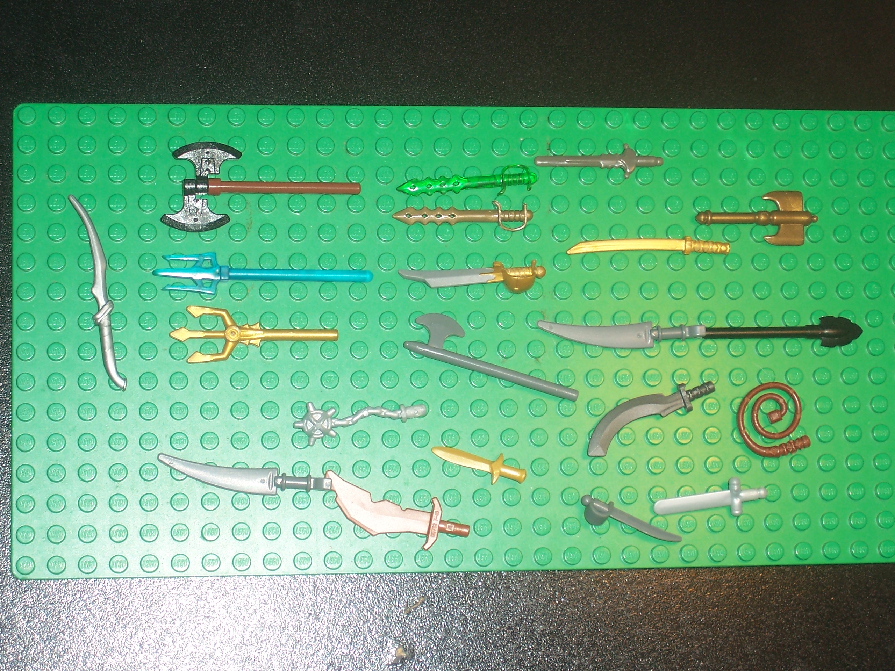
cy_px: 336
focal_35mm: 82
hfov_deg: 23.8
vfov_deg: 18.0
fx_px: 2120
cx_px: 448
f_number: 4.1
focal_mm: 13.5
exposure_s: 1/90
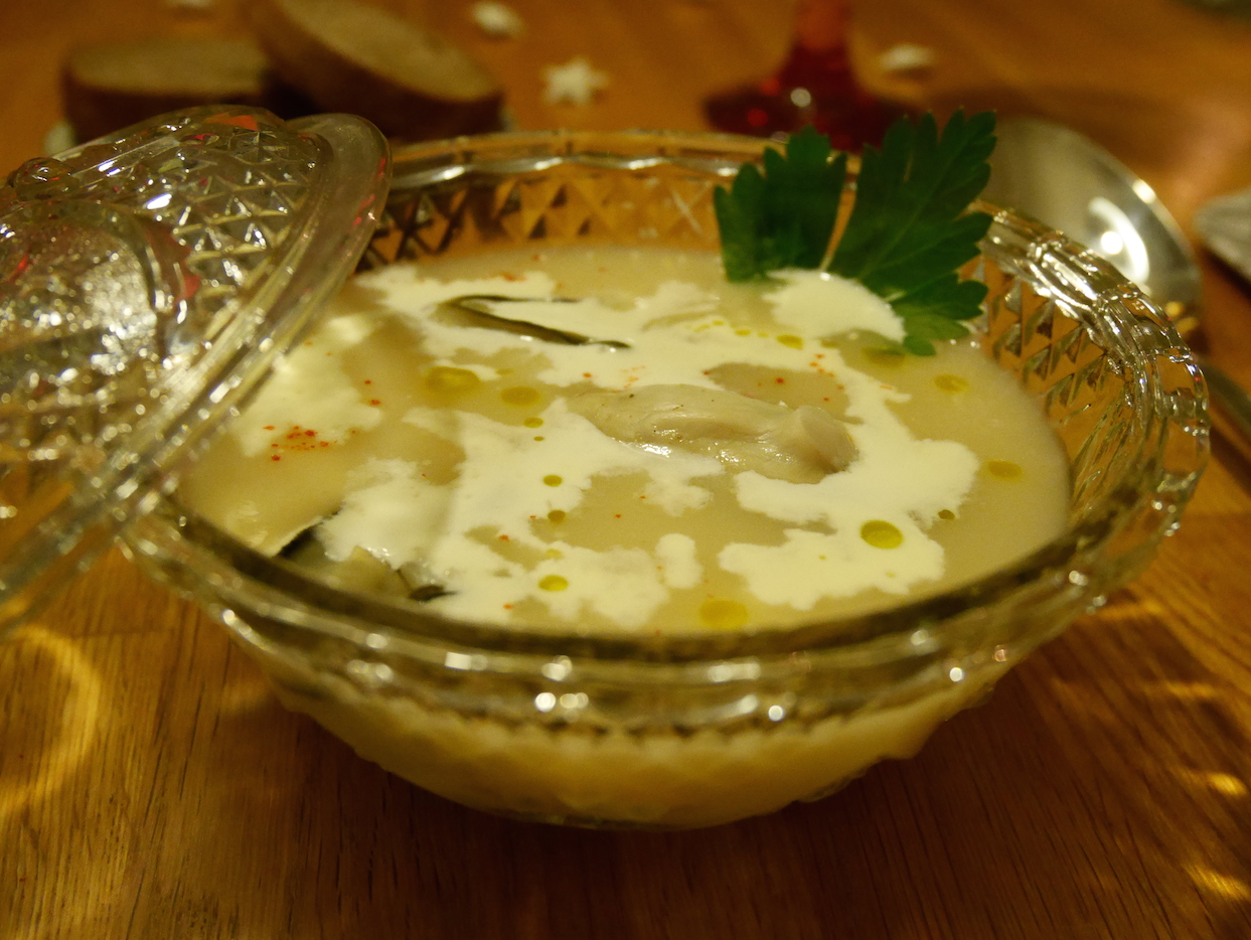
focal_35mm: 35
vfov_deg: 40.7
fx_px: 1266
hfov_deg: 52.6
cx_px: 628
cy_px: 480
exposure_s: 1/50
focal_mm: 17
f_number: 4.1
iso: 3200
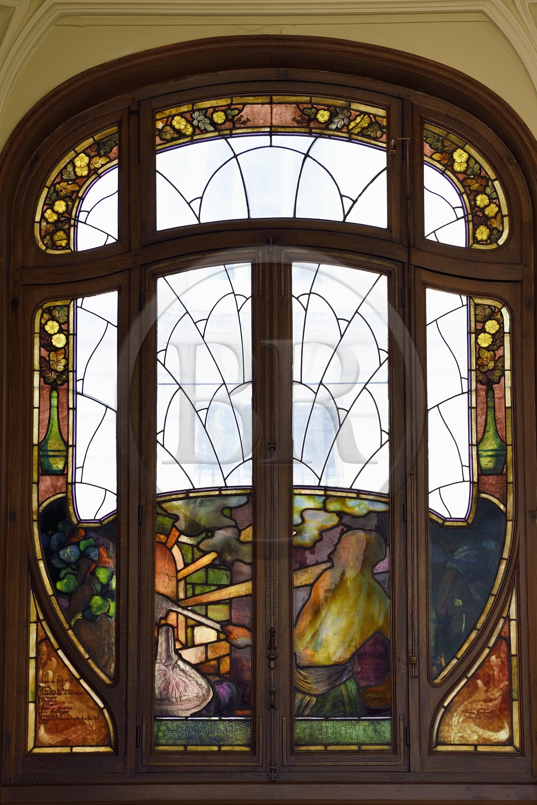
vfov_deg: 28.8
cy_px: 402
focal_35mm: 70
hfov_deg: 19.5
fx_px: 1566
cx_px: 268
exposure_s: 1/160
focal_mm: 70
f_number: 6.3
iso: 800
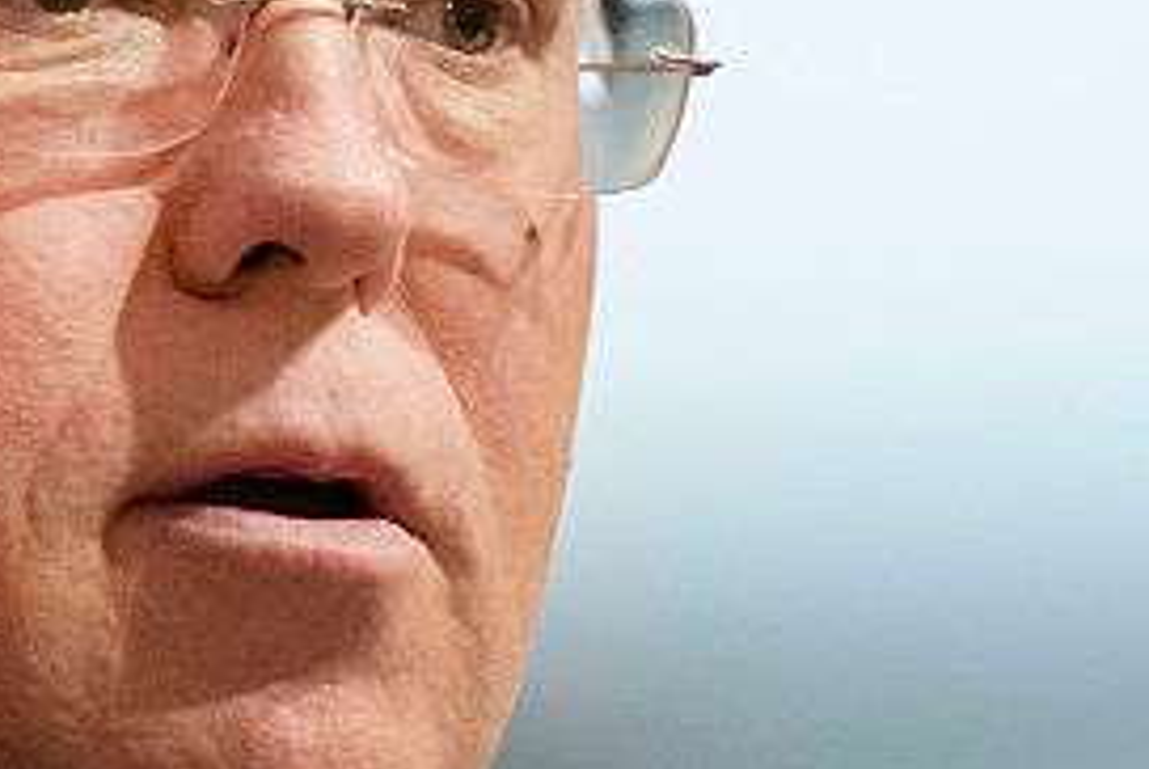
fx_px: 33644
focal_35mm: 1053
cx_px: 444
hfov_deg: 2.0
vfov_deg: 1.3
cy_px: 539
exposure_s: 1/400
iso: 8000
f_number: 4
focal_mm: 280
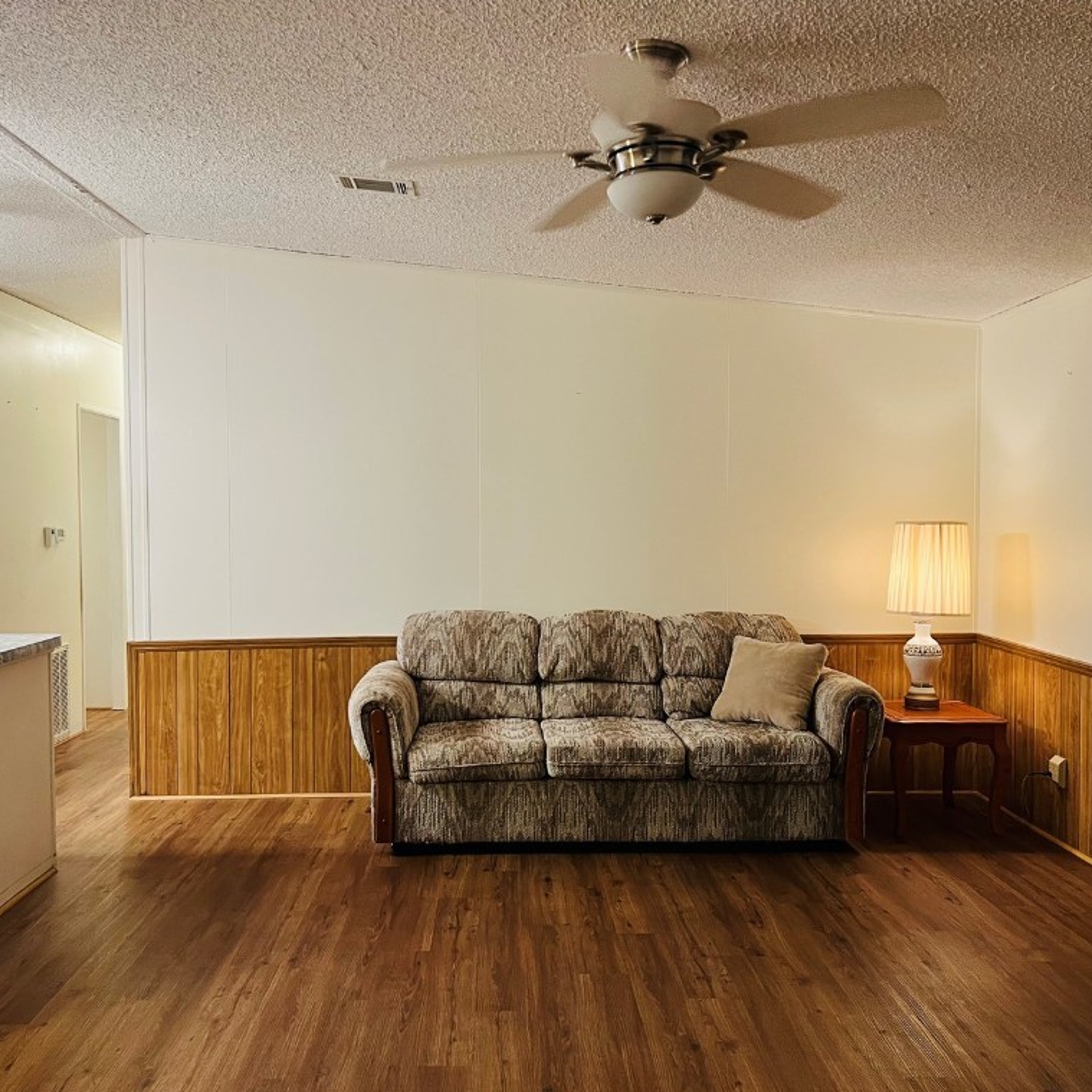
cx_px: 501
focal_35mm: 31
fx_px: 1106
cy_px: 551
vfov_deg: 52.5
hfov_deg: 52.5
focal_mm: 5.7
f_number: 1.5
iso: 250
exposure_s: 1/60
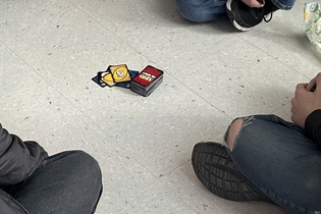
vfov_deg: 14.9
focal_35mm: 88
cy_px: -56
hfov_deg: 23.1
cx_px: 128
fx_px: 785
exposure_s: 1/120
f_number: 1.5
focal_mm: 5.7
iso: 80
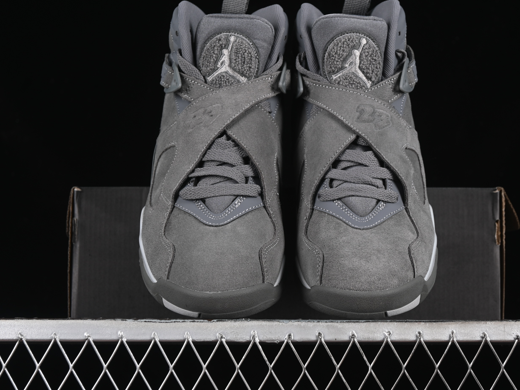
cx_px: 288
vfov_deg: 18.0
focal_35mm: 82
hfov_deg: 23.8
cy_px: 196
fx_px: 1232
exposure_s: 1/60
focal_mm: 50
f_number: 7.1
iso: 160
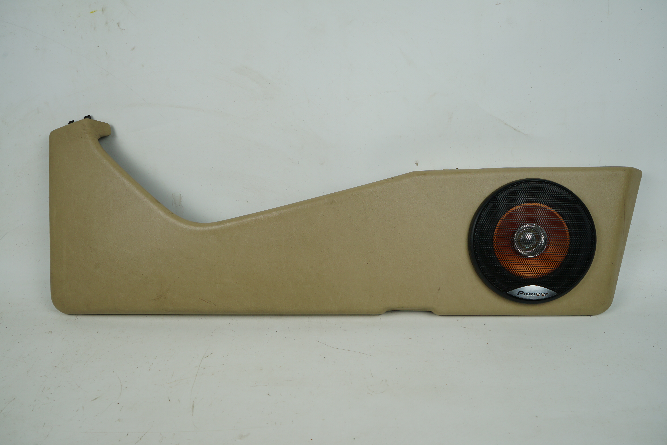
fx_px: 611
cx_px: 334
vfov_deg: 40.0
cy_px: 222
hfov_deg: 57.2
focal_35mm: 33
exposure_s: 1/200
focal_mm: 33
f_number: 9
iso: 200
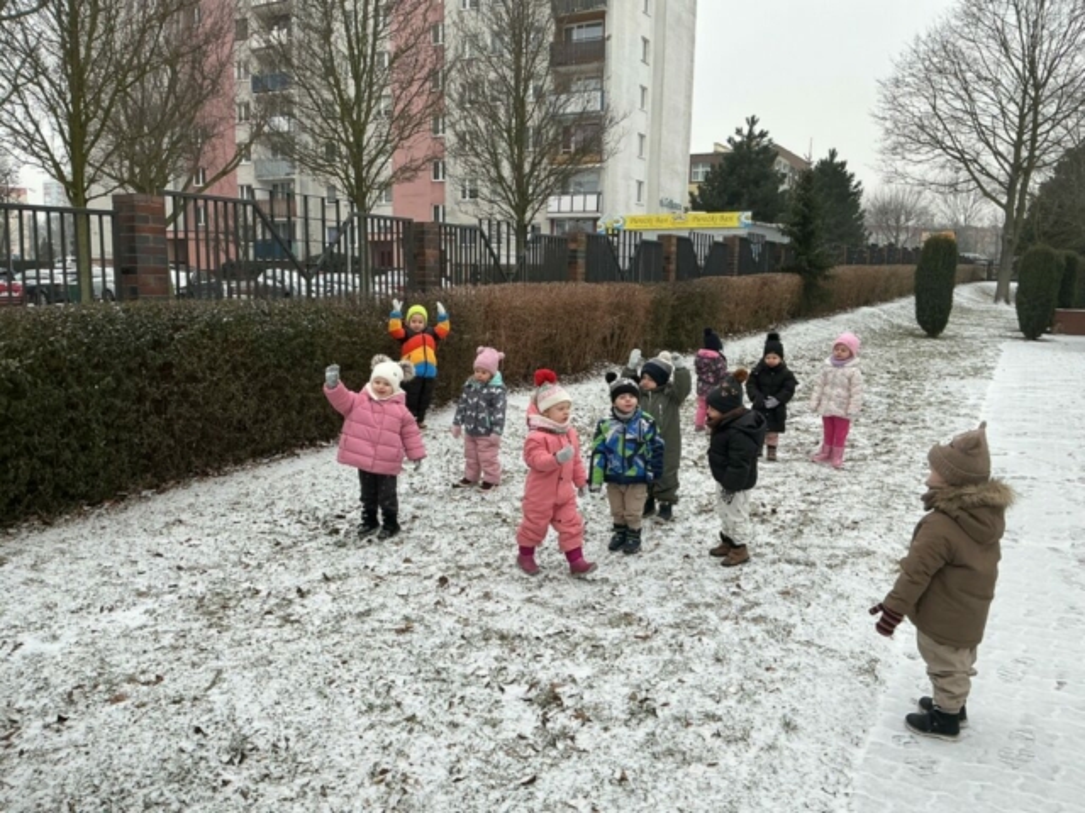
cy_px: 406
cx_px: 542
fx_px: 909
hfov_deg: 61.7
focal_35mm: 29
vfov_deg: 48.2
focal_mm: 3
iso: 20
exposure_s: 1/199
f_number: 1.8
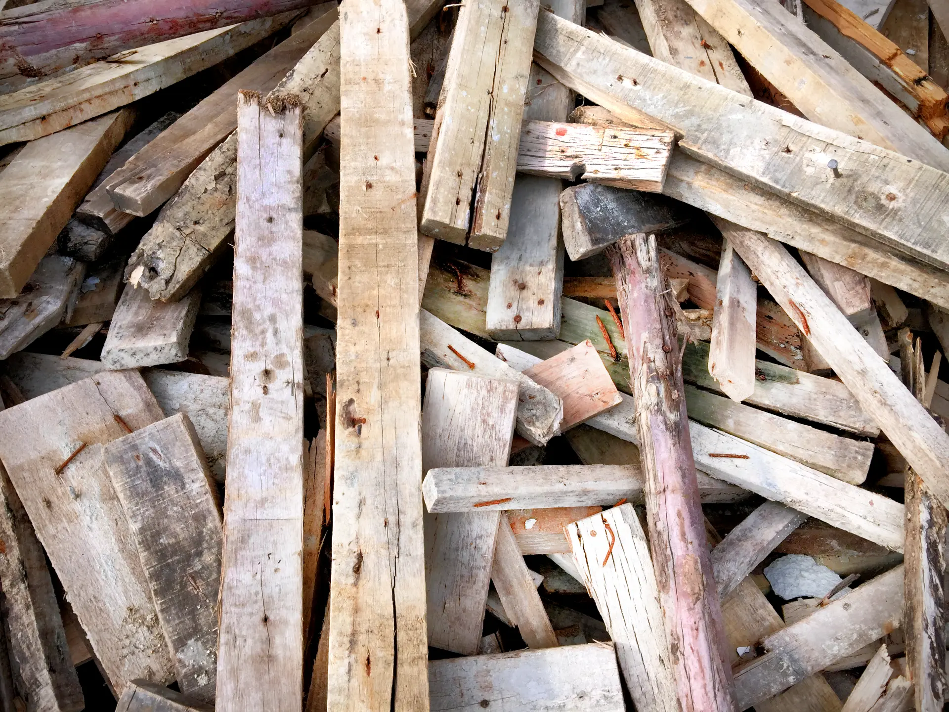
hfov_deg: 61.7
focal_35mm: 29
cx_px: 474
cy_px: 356
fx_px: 795
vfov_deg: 48.2
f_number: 2.2
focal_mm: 4.2
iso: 32
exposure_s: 1/638
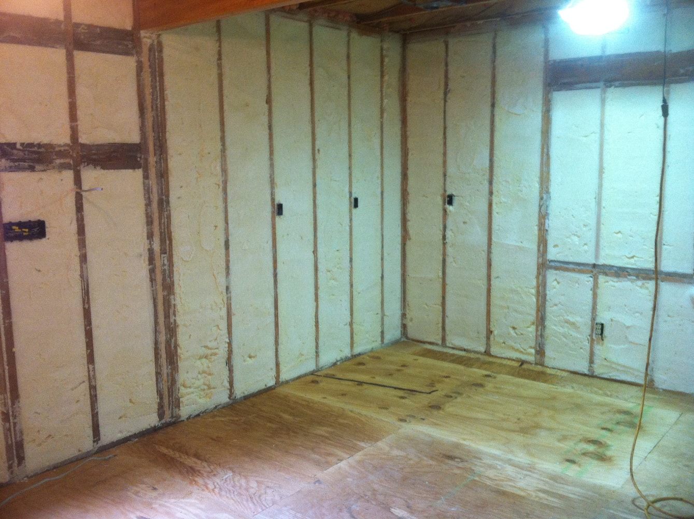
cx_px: 347
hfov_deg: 52.7
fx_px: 701
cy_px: 260
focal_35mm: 35
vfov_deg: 40.6
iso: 160
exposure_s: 1/15
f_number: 2.8
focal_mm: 3.85
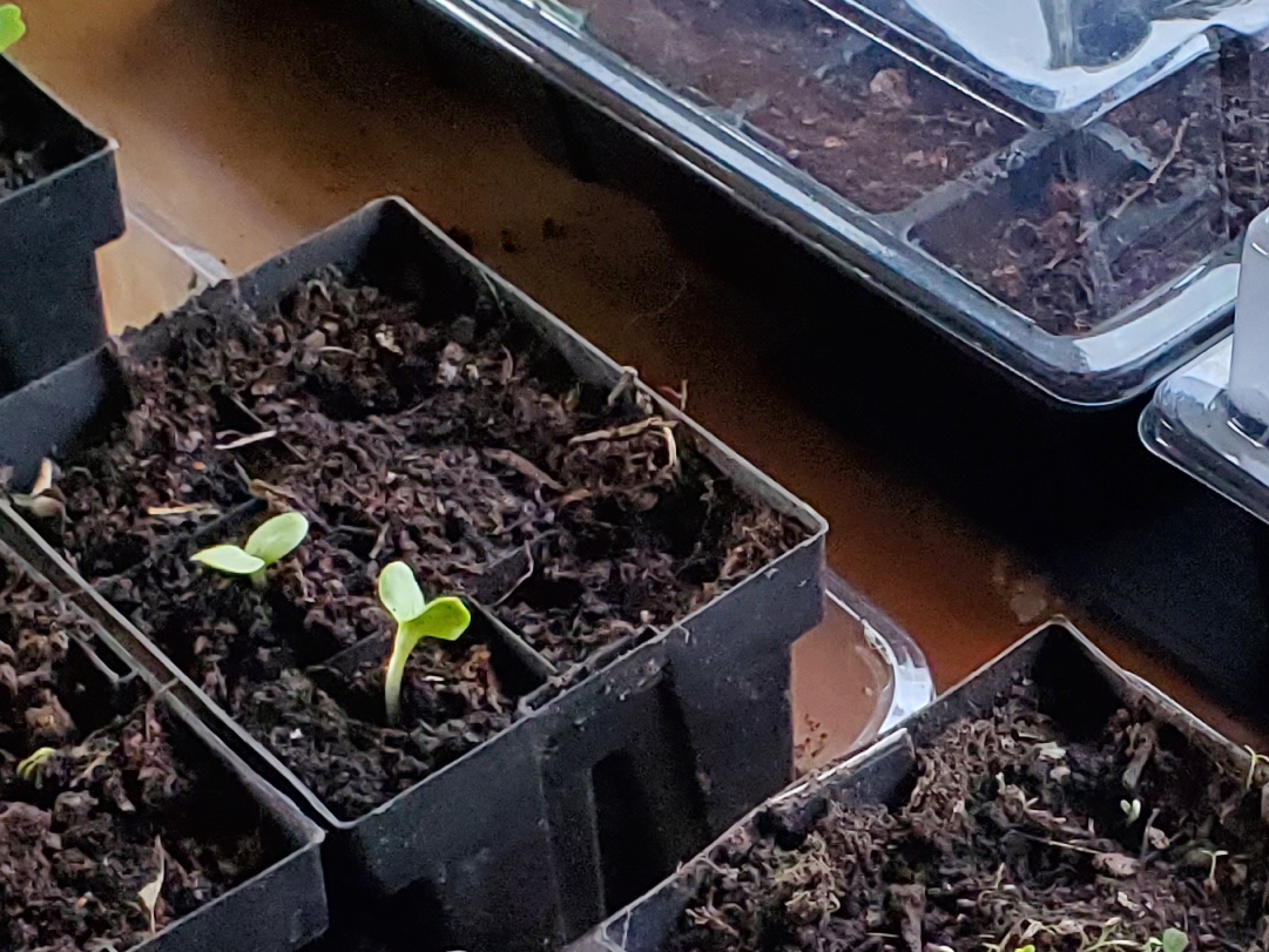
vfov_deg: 15.1
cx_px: 1165
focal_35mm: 97
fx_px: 3556
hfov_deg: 19.8
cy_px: 836
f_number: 2.4
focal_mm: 4.3
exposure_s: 1/120
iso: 320
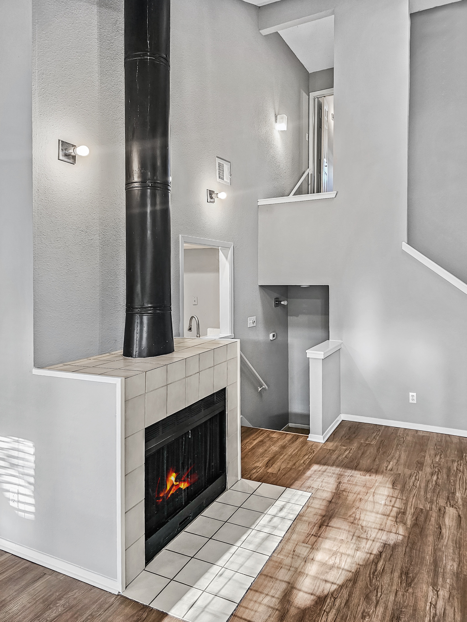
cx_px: 234
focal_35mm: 23
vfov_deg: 73.9
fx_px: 414
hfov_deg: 58.9
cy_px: 311
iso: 320
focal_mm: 6.3
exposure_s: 1/120
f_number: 1.7
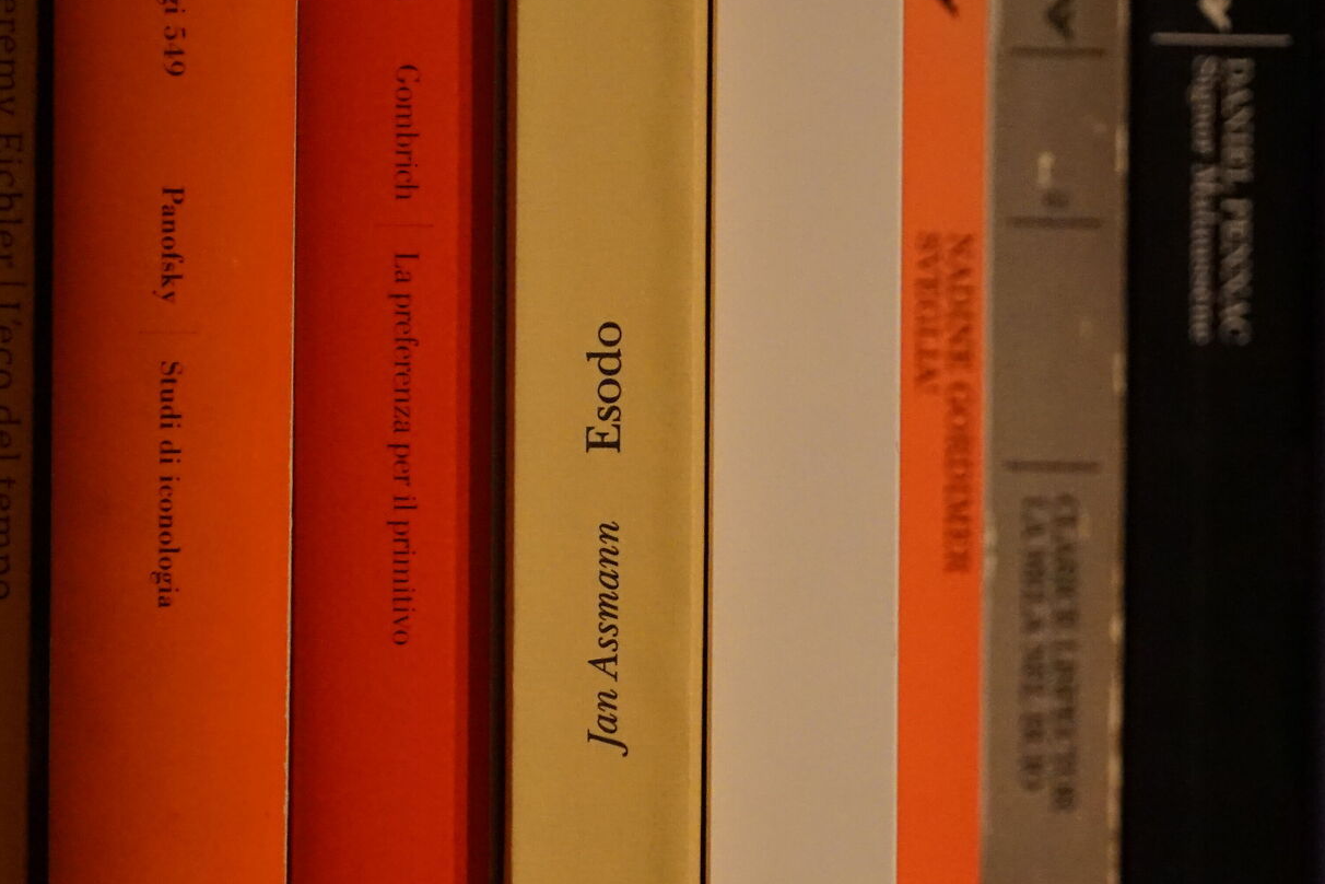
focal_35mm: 301
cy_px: 552
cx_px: 925
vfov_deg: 4.6
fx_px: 11078
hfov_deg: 6.8
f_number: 6.3
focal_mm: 152
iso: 6400
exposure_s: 1/30
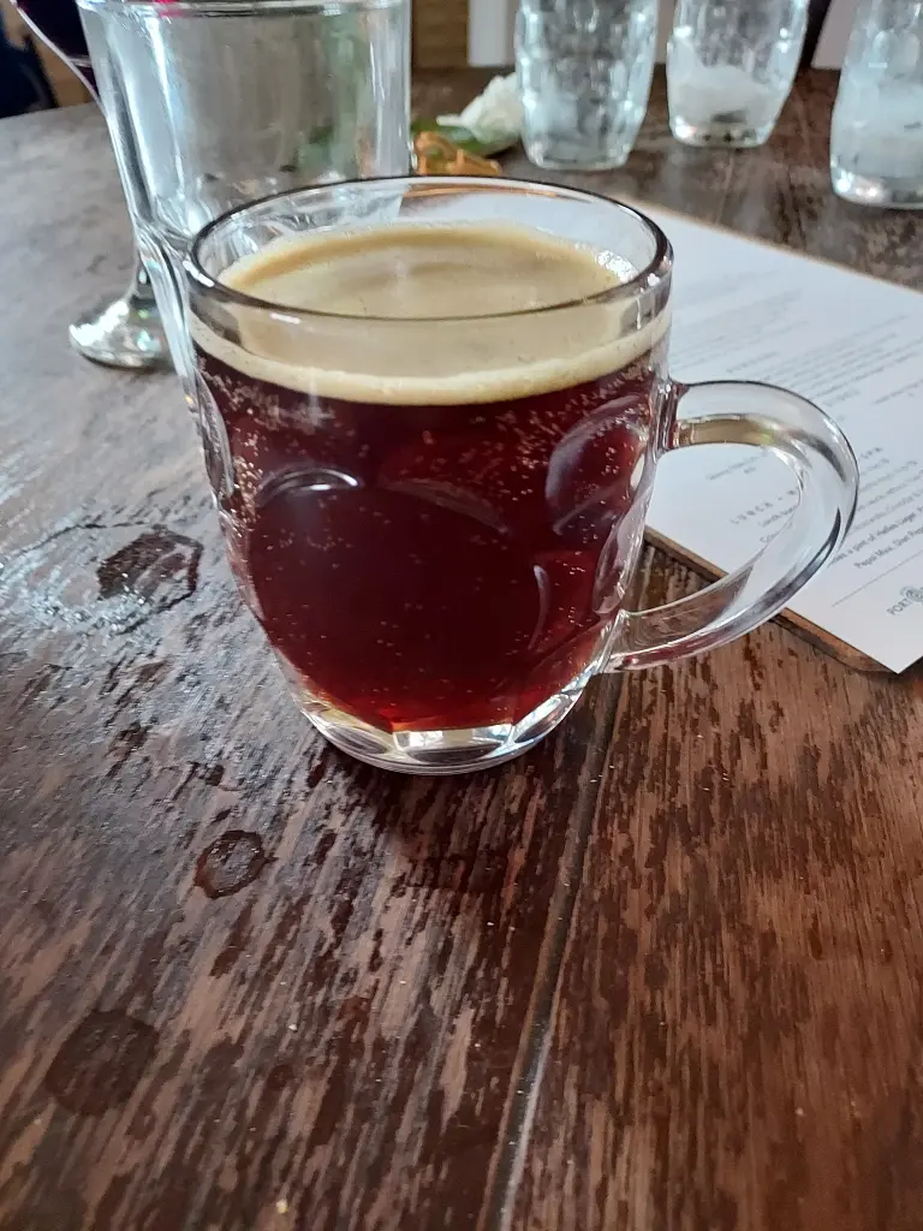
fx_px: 853
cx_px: 462
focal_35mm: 24
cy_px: 616
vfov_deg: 71.6
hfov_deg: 56.8
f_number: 1.8
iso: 800
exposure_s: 1/25
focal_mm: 4.6
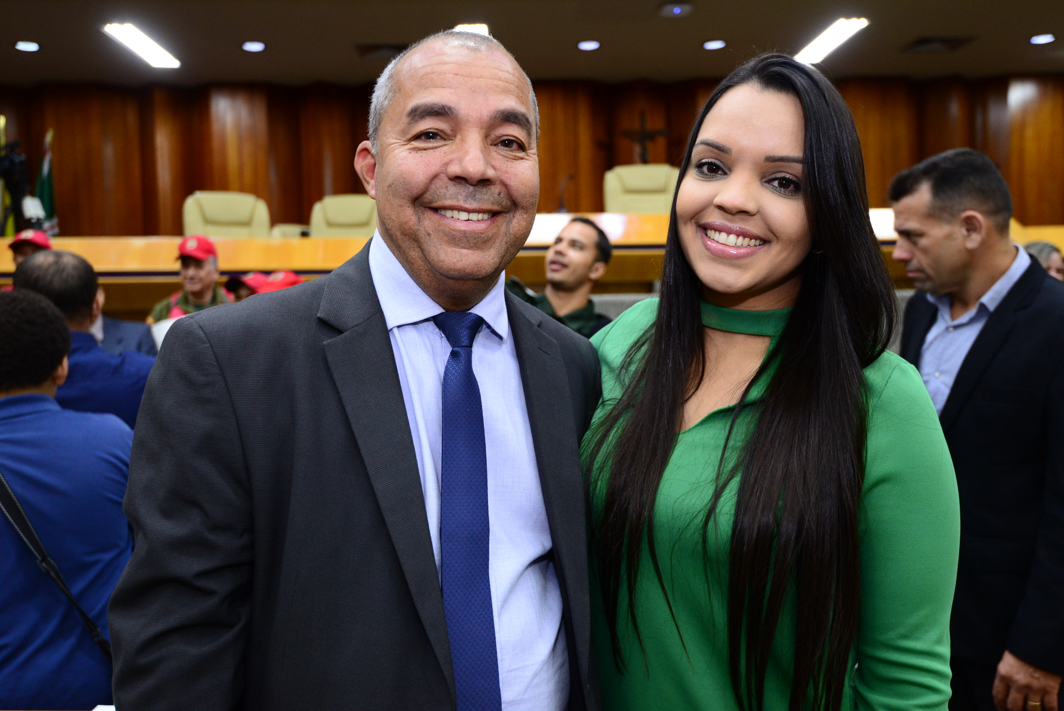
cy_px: 356
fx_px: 946
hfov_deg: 58.7
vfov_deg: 41.1
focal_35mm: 32
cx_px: 532
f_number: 4
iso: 1600
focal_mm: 32
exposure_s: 1/60
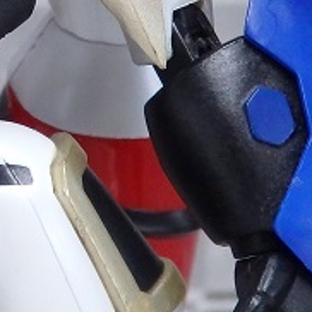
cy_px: 17
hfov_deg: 5.9
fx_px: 3018
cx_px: -135
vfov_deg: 5.9
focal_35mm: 296
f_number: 4.4
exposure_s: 1/160
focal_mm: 11.9
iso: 400
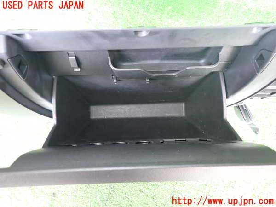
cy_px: 104
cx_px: 138
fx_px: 199
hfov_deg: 69.4
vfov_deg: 54.9
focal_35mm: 25
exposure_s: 1/30
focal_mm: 4.5
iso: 500
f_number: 2
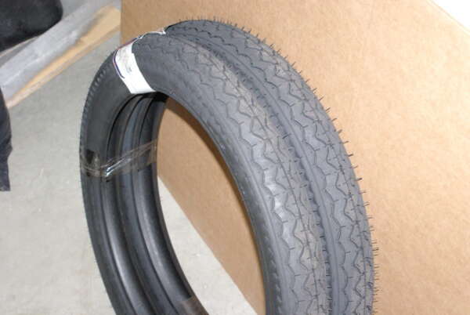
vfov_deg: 26.1
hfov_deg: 38.1
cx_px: 235
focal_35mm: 52
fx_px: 680
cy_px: 158
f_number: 8
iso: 1600
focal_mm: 35
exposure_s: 1/45
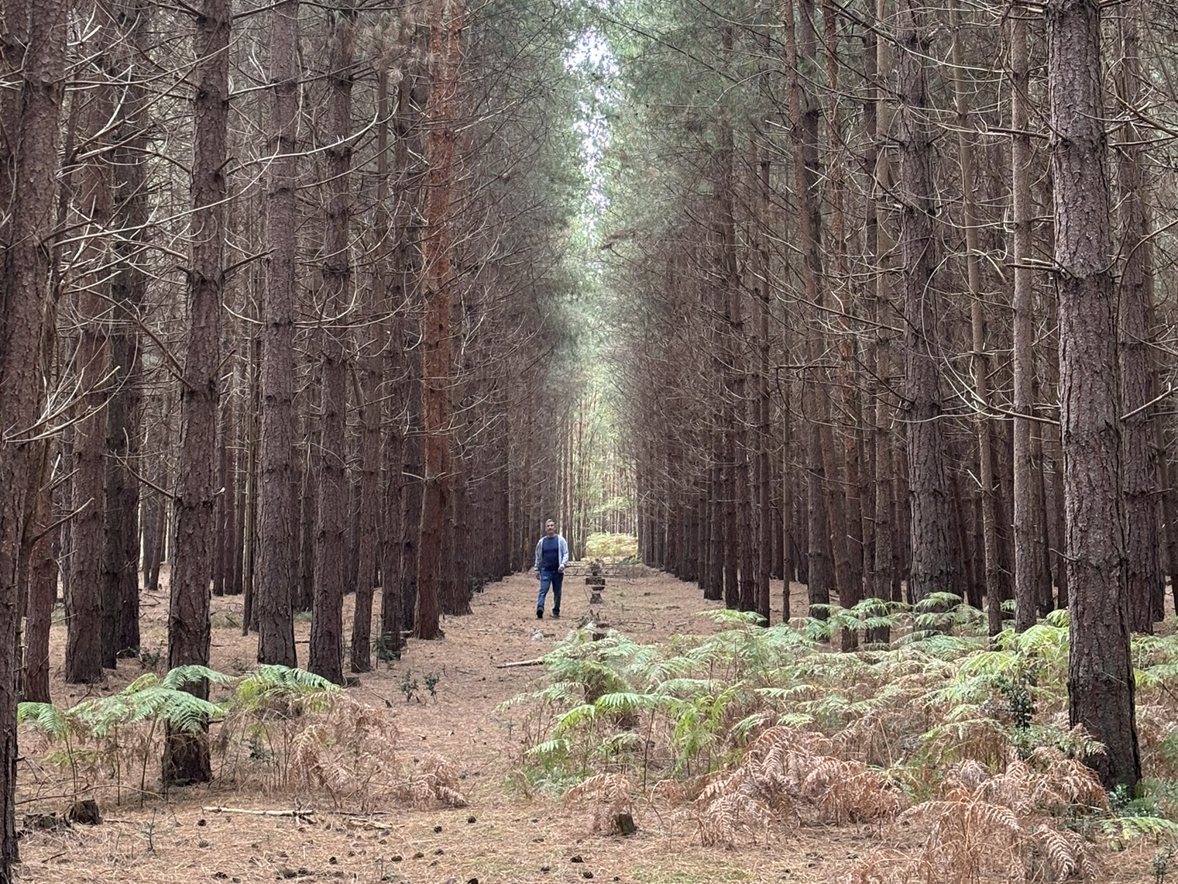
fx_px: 2382
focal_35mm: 70
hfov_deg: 27.8
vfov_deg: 20.7
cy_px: 158
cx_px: 590
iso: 64
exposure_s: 1/60
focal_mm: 5.96
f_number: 1.6
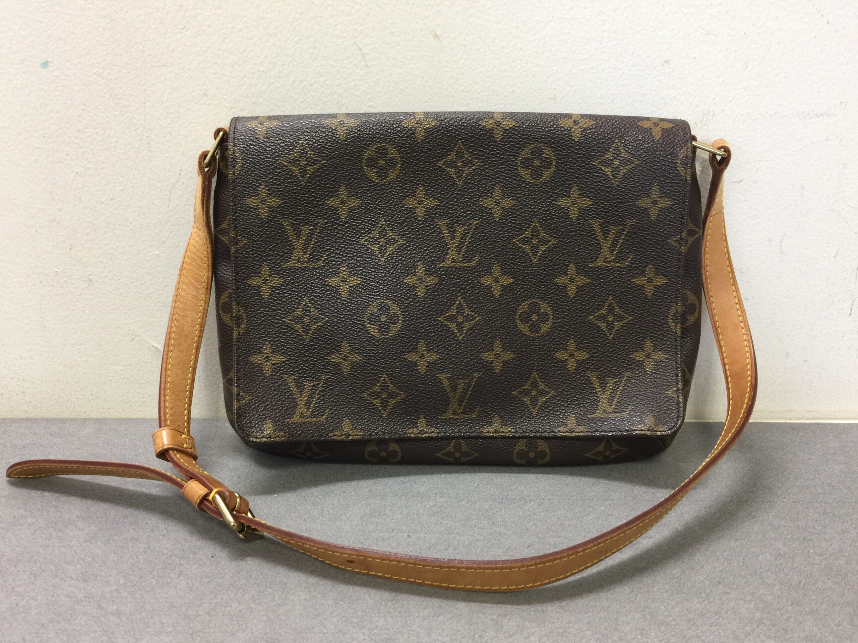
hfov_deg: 61.7
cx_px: 429
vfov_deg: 48.2
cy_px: 322
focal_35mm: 29
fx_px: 719
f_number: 2.2
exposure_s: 1/15
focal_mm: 4.15
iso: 40
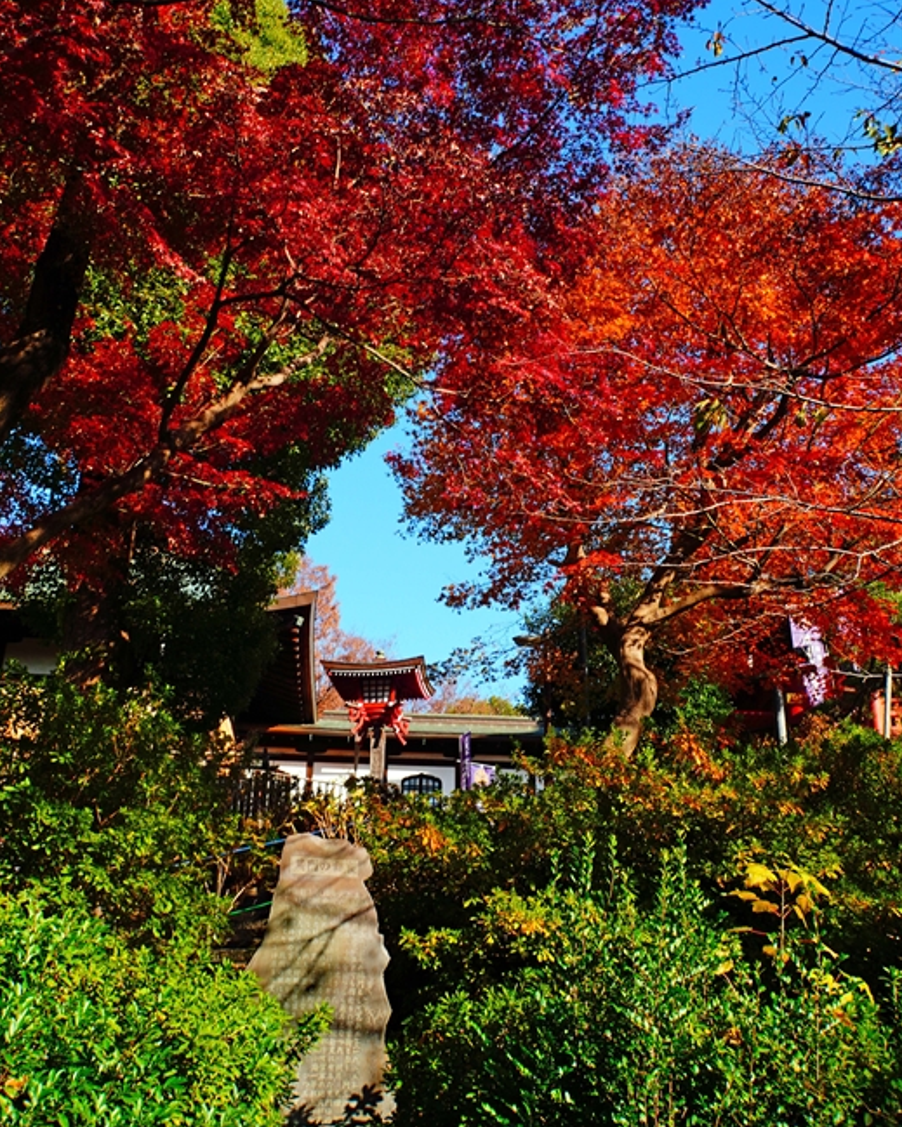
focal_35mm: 38
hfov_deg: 39.3
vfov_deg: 48.1
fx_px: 1262
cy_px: 495
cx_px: 441
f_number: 8
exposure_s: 1/160
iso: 100
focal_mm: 21.8
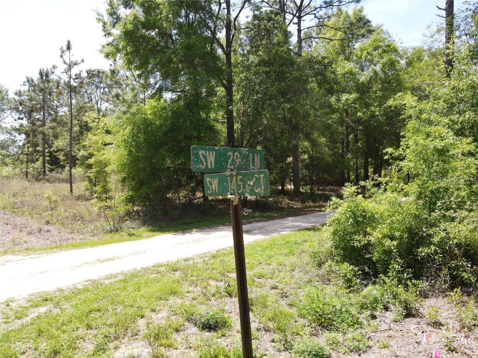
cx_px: 239
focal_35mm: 24
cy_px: 179
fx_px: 331
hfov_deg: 71.6
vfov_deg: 56.8
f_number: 2.8
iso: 100
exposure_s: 1/200
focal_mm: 4.5
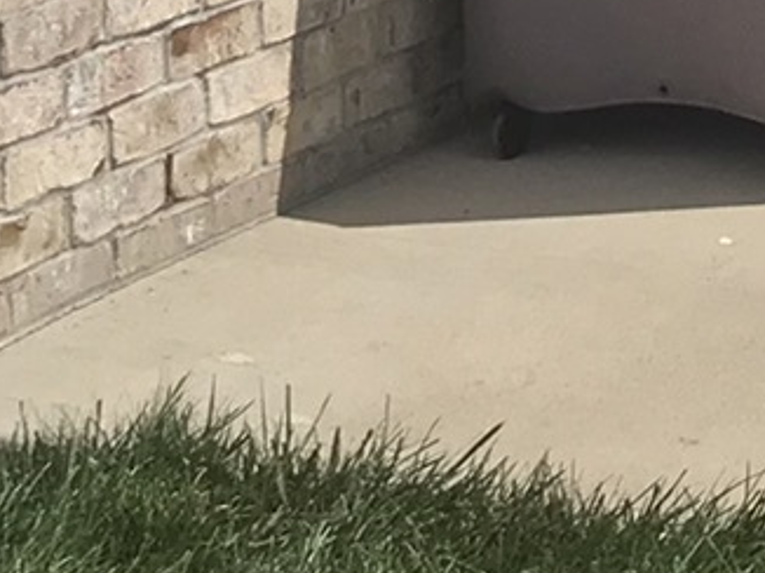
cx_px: 1375
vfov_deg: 7.9
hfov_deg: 10.6
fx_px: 3887
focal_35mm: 176
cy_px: -674
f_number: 1.8
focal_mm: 3.99
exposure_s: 1/4000
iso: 20
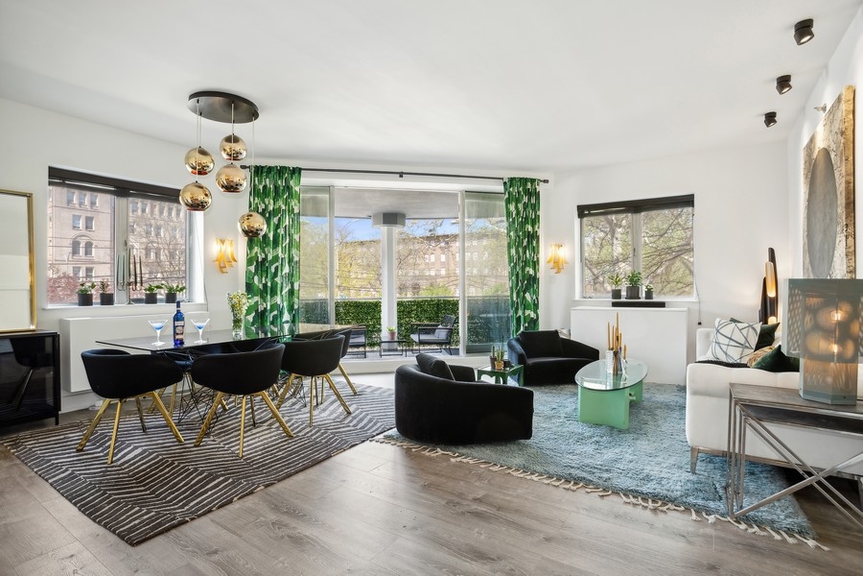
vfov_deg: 70.4
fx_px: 407
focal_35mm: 17
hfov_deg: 93.3
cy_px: 288
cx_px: 432
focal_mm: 17
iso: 100
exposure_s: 1/5
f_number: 8
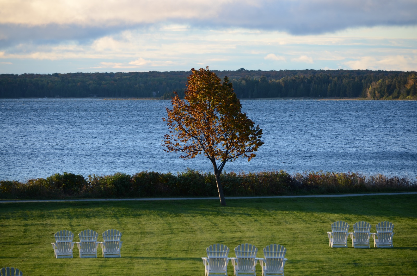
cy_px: 138
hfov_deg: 8.9
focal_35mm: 232
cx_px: 208
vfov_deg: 5.9
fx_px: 2687
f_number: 5
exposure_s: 1/160
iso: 100
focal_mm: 155
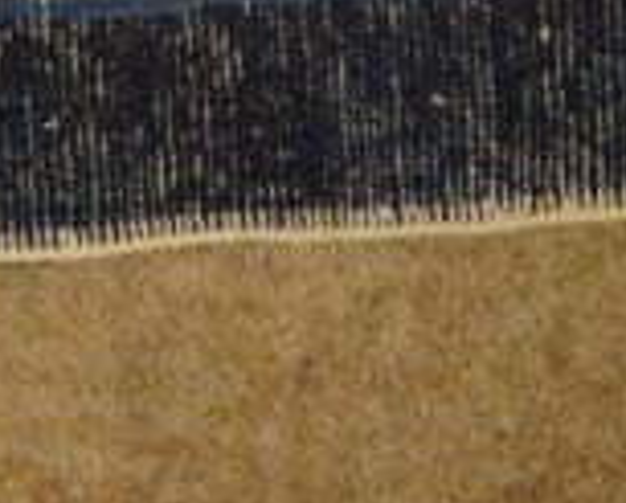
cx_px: -266
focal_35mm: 121
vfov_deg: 12.1
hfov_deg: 14.9
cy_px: -272
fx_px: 2246
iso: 2000
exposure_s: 1/160
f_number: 4
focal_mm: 22
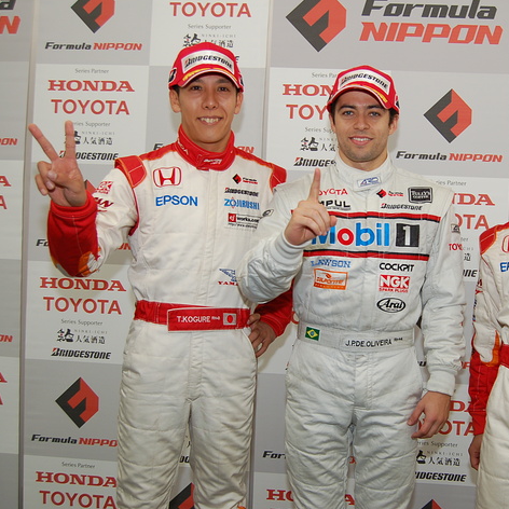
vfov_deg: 42.8
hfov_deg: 41.8
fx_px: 649
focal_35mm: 39
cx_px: 371
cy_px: 251
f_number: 4
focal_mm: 20
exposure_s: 1/60
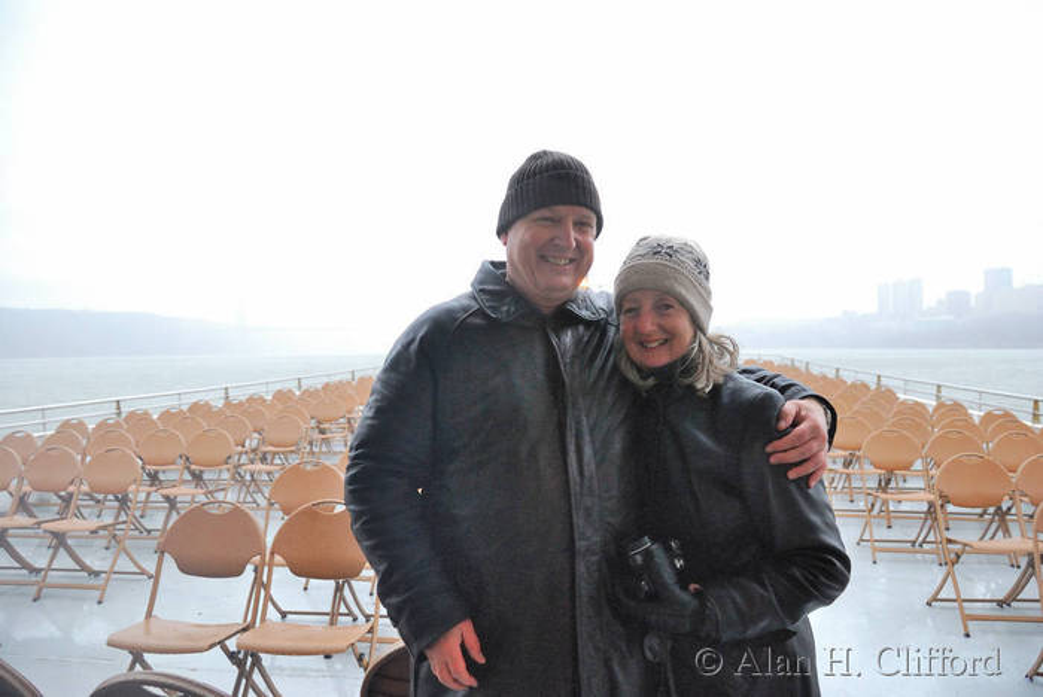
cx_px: 522
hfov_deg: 67.3
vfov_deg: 48.0
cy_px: 348
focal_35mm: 27
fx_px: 783
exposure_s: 1/200
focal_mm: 18
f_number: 3.5
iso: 1000
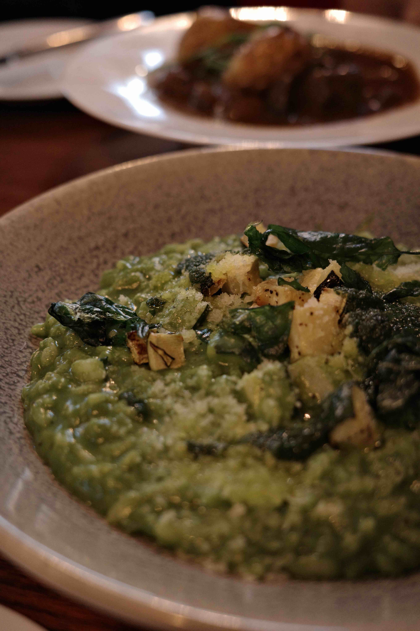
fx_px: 700
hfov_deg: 33.4
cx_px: 210
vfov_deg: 48.5
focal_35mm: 40
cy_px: 316
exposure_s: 1/40
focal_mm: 26
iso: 1600
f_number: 2.8
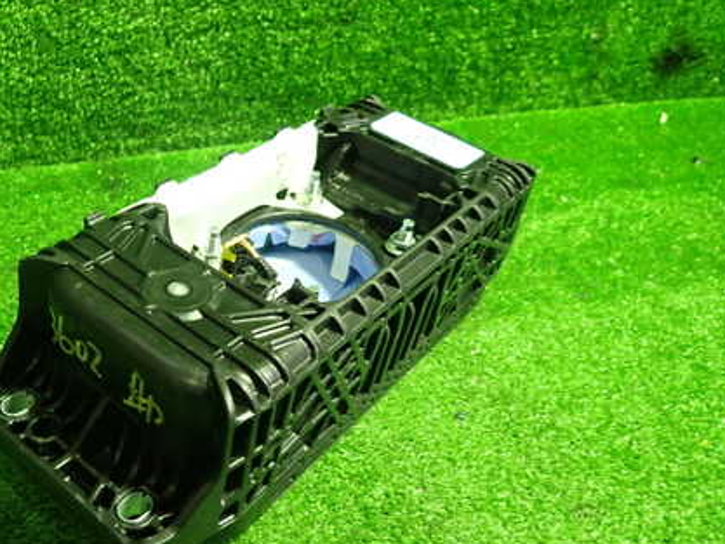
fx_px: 754
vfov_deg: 39.7
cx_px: 242
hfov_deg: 50.4
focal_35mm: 36
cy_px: 276
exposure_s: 1/30
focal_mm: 4.5
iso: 400
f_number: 2
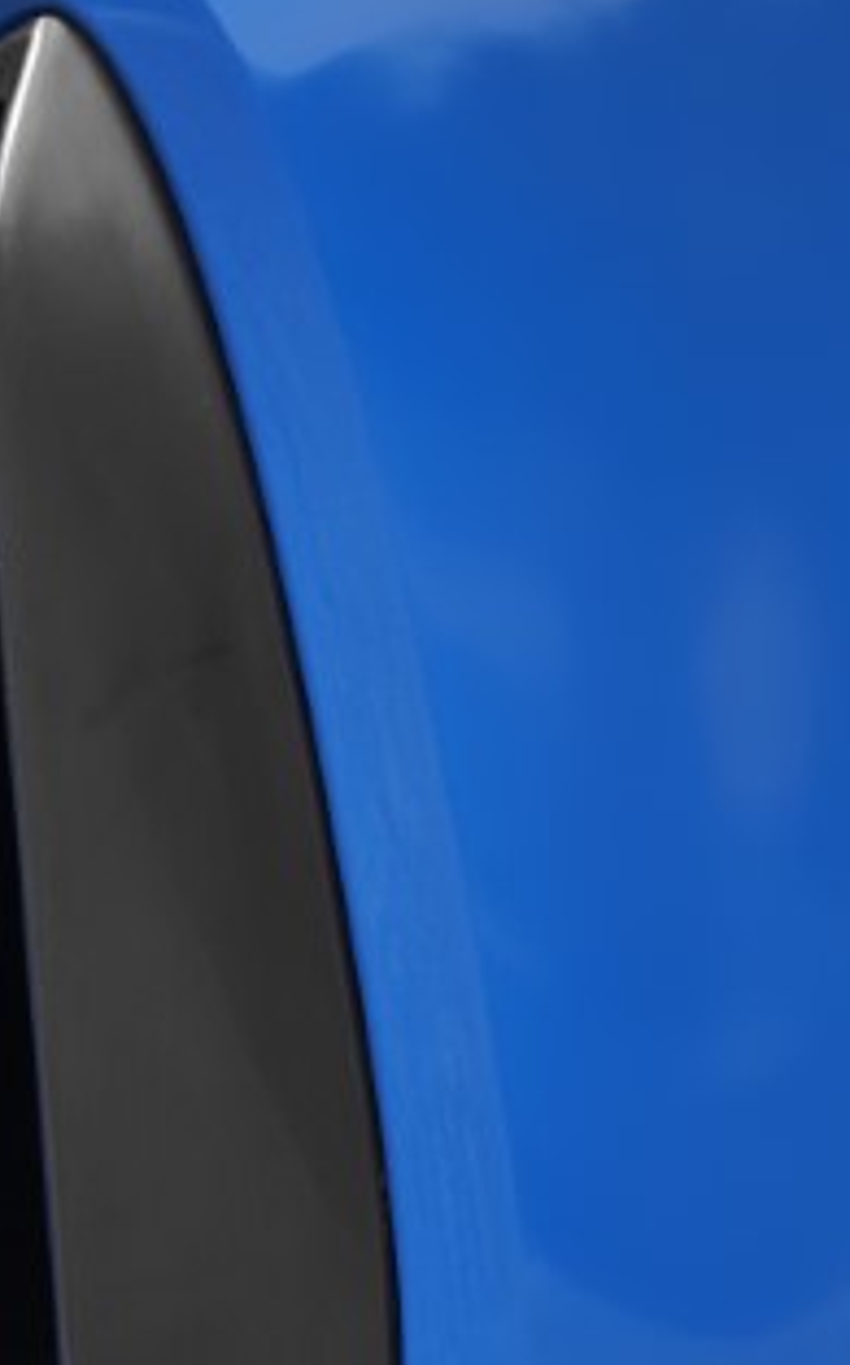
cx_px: -1153
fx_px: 33323
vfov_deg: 2.3
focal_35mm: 897
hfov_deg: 1.5
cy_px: -44
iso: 100
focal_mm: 170
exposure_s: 1/200
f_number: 5
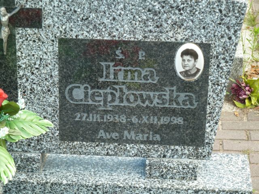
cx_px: 130
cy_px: 97
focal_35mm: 111
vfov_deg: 13.3
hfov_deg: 17.7
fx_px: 831
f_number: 4.4
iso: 80
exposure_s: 1/50
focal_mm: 18.2
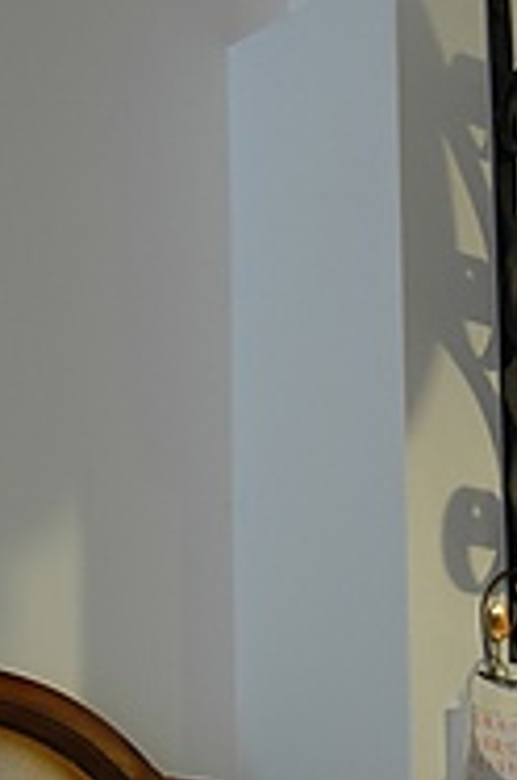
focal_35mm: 125
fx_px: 2703
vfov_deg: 16.2
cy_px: 717
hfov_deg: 10.9
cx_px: 373
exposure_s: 1/30
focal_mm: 26
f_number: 2.8
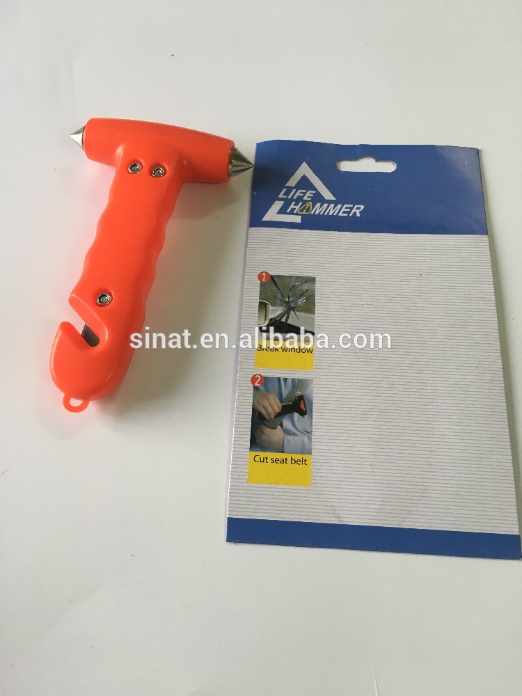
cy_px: 348
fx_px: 583
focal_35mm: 29
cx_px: 261
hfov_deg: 48.2
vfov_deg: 61.7
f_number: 2.2
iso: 80
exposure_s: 1/33
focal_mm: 4.15
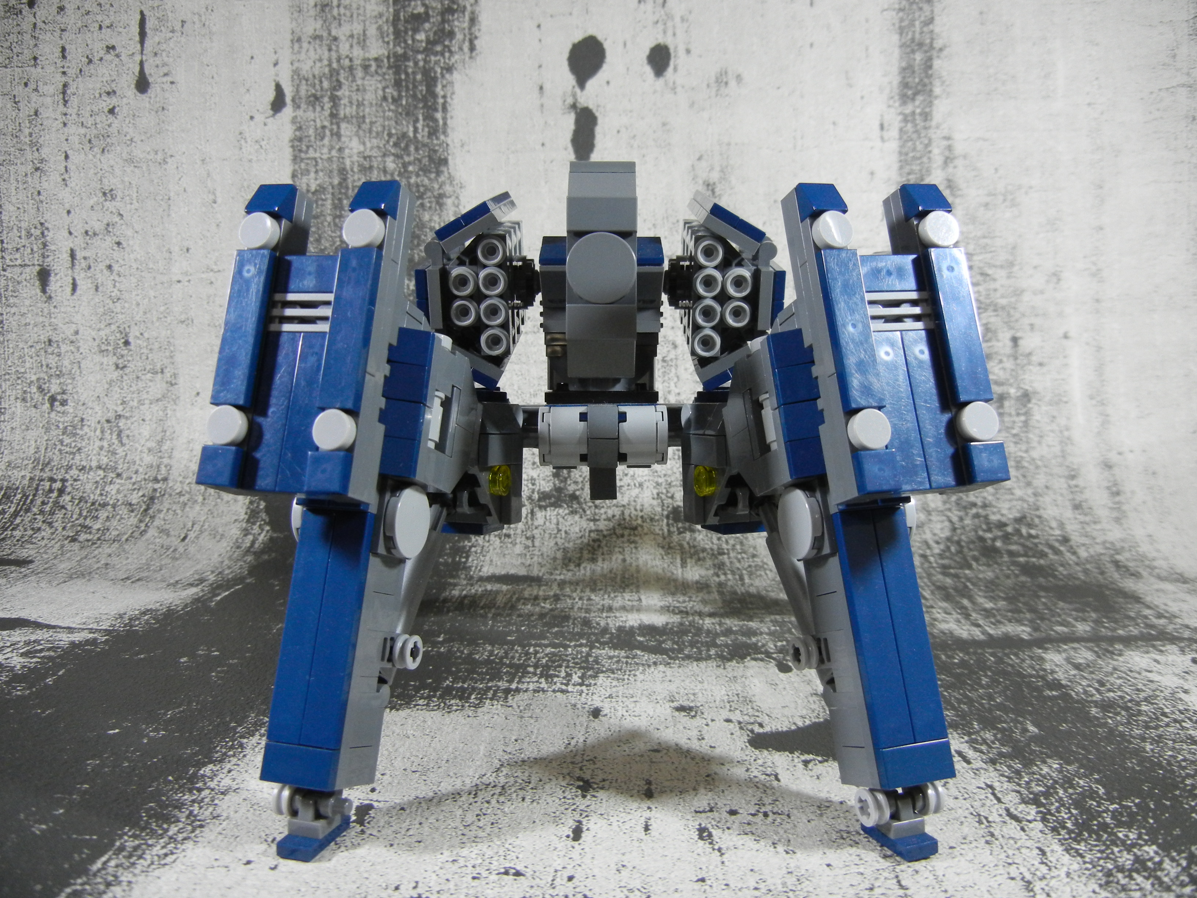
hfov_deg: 60.0
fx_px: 1037
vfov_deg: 46.8
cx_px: 598
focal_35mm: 30
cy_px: 449
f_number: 3.5
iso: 400
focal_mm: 5.4
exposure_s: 1/34
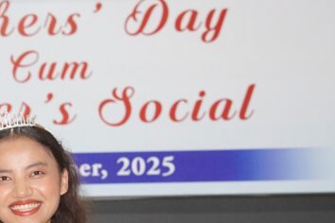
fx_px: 2261
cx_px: -106
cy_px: 225
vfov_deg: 5.6
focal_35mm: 243
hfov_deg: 8.4
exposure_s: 1/160
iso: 2500
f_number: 4
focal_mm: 56
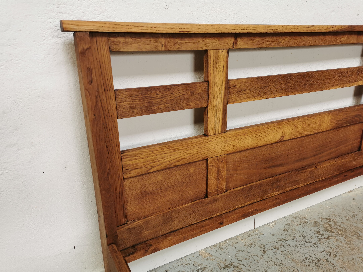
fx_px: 283
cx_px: 182
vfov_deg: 51.4
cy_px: 136
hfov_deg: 65.3
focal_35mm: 27
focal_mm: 5.58
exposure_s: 1/100
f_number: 1.8
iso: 50
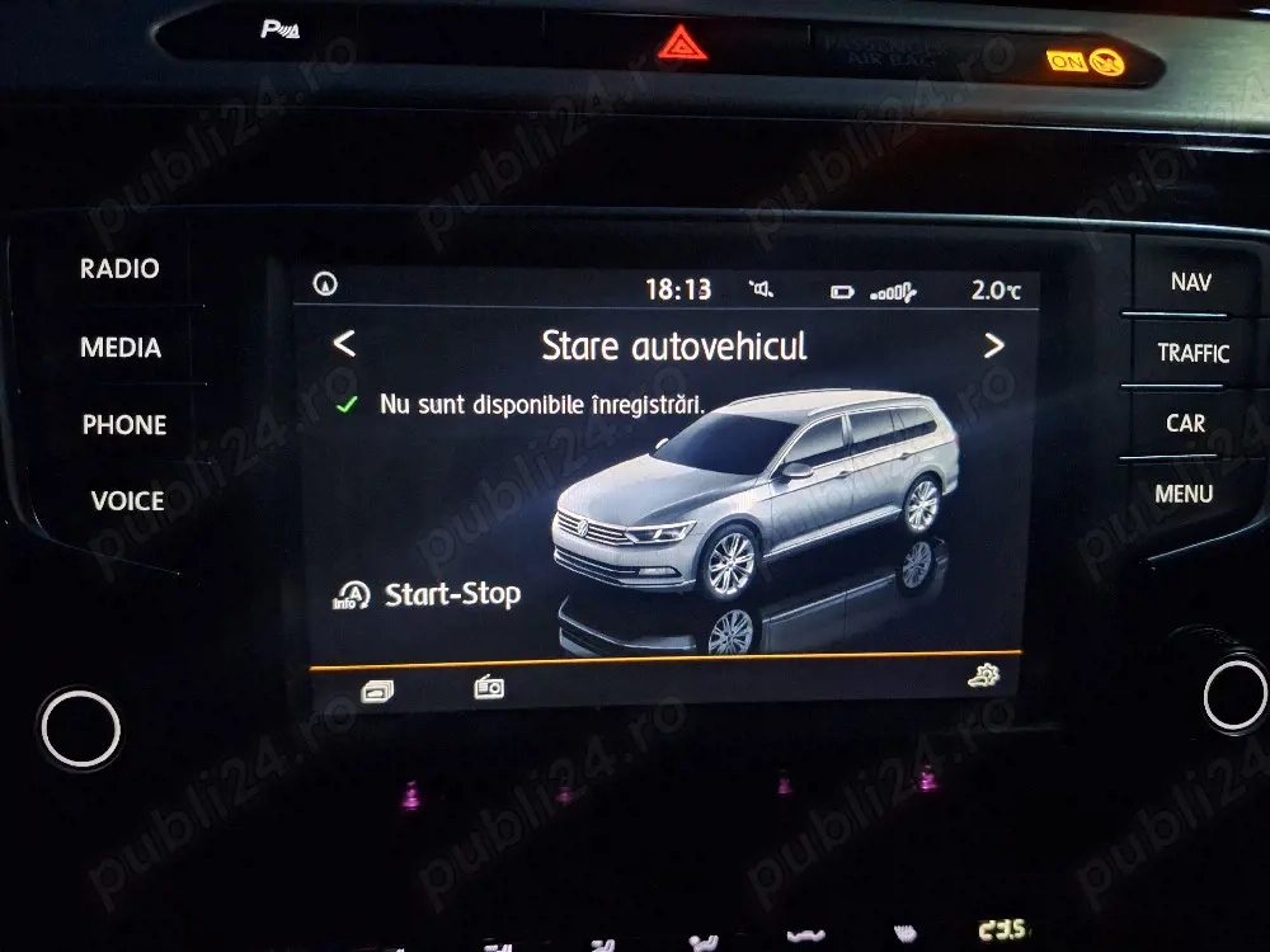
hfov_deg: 73.9
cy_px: 476
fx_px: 844
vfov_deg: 58.9
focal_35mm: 23
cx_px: 635
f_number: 1.8
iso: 800
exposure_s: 1/20
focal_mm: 5.54
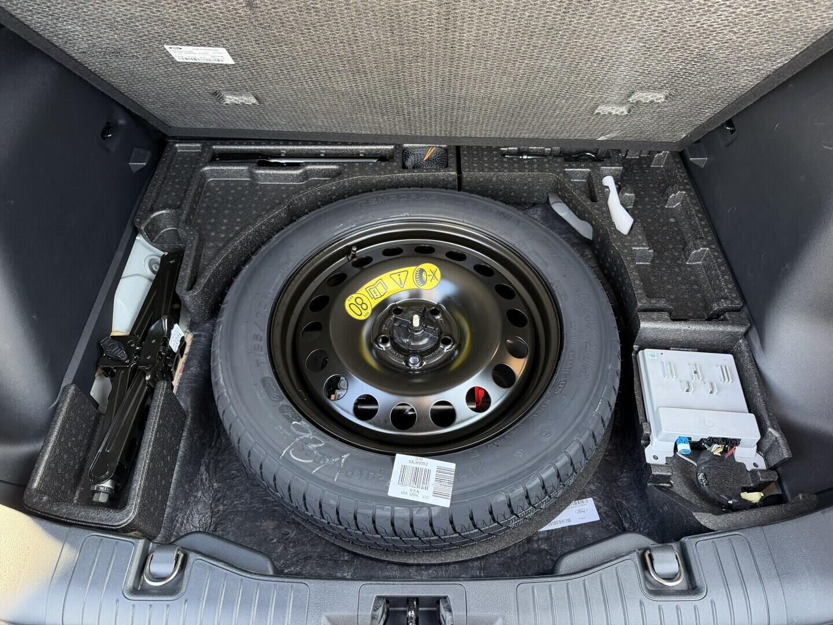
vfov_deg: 56.8
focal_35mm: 24
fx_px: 578
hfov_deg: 71.6
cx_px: 416
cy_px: 312
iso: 200
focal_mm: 6.76
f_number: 1.78
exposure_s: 1/97
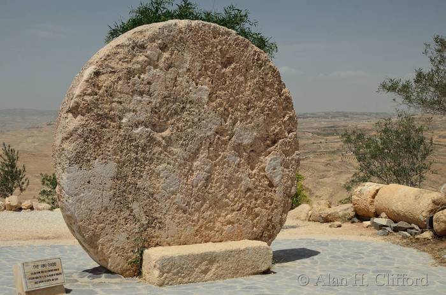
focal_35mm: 48
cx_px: 223
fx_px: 593
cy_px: 148
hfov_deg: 41.2
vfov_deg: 27.9
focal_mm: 32
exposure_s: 1/160
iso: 100
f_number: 9
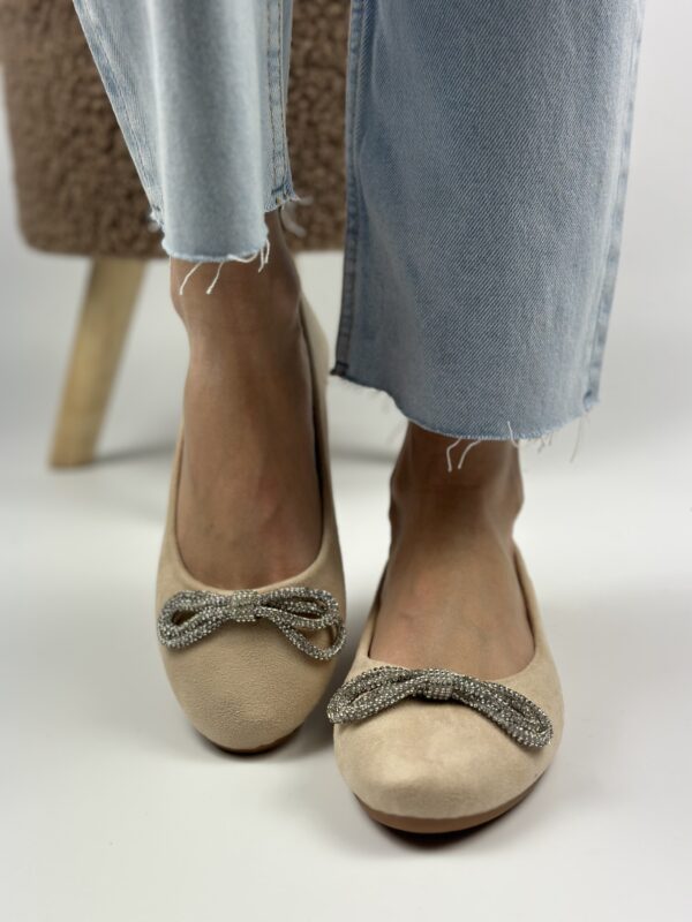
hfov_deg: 30.3
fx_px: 1279
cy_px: 461
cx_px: 346
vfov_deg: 39.7
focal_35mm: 48
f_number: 1.78
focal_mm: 6.86
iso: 80
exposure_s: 1/1272
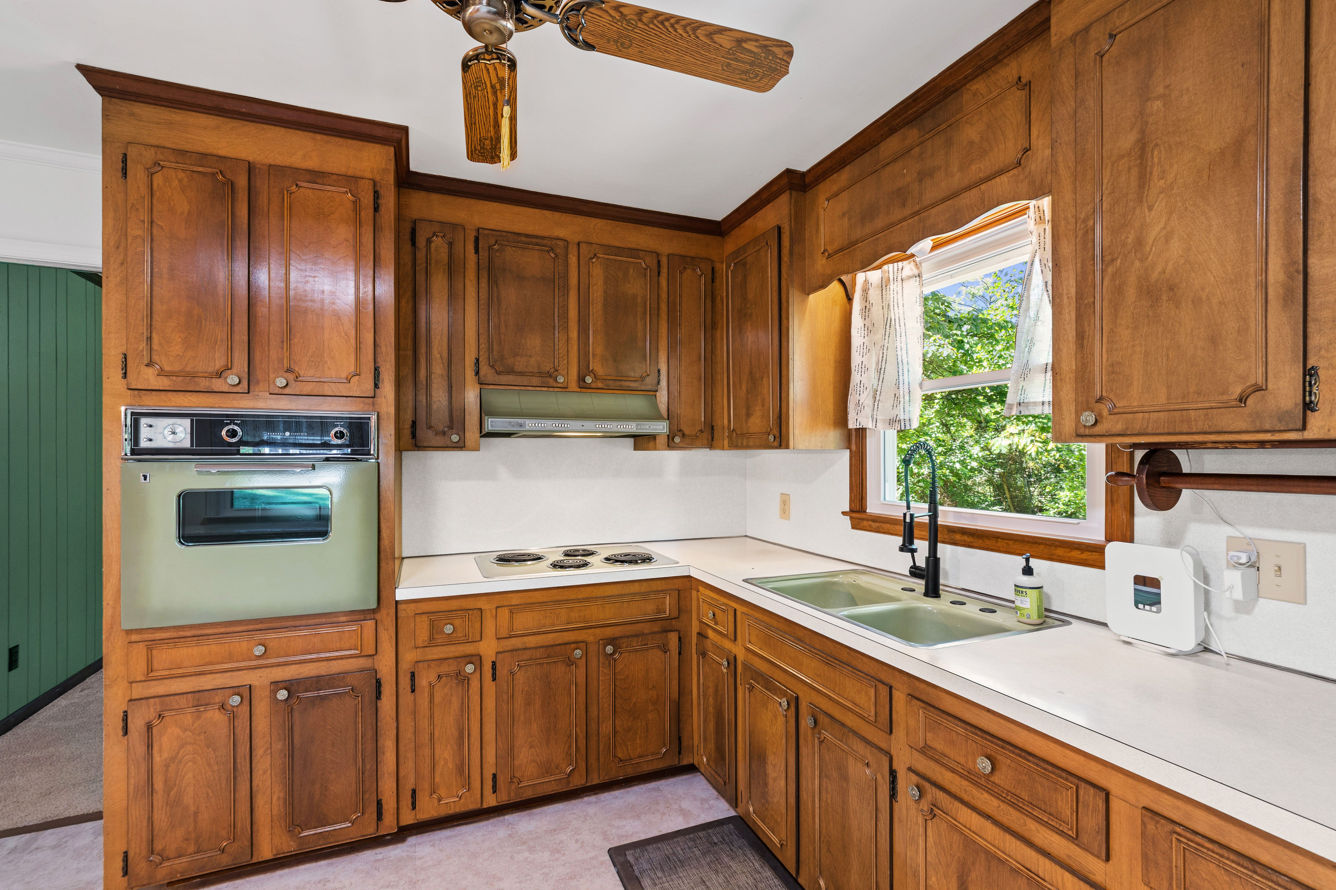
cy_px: 445
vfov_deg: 77.3
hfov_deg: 100.4
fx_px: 557
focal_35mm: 15
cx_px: 668
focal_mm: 10
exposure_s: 1.3
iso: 100
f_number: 8
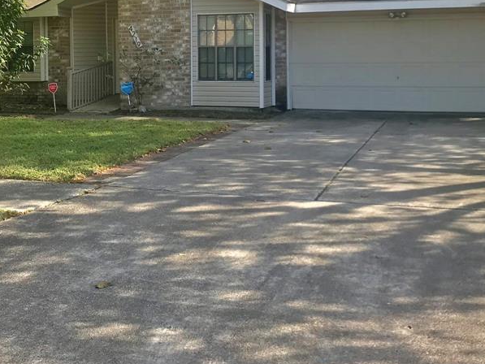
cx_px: 219
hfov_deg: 39.6
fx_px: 673
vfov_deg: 29.5
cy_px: 69
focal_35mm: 48
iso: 20
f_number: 1.8
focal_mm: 3.99
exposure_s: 1/977
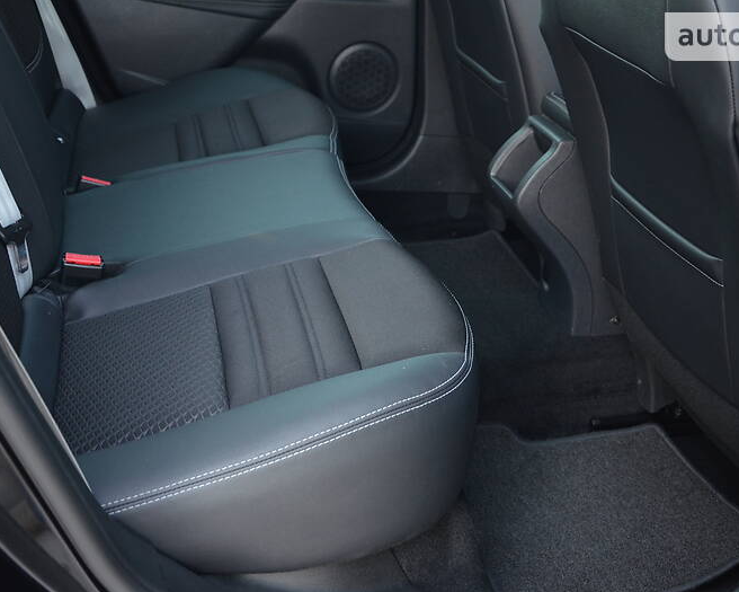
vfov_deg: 31.5
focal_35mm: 48
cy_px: 298
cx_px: 393
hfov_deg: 38.8
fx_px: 1050
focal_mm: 28
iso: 800
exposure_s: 1/30
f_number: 4
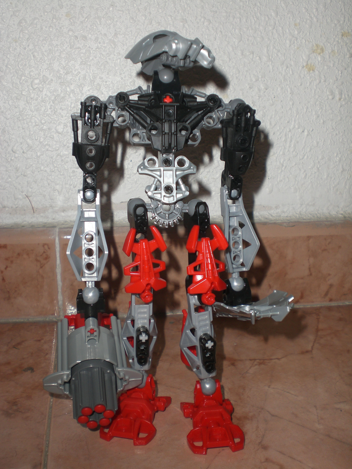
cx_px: 176
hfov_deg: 37.7
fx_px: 515
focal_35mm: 38
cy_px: 234
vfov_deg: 49.0
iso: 50
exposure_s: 1/60
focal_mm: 6.3
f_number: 3.1
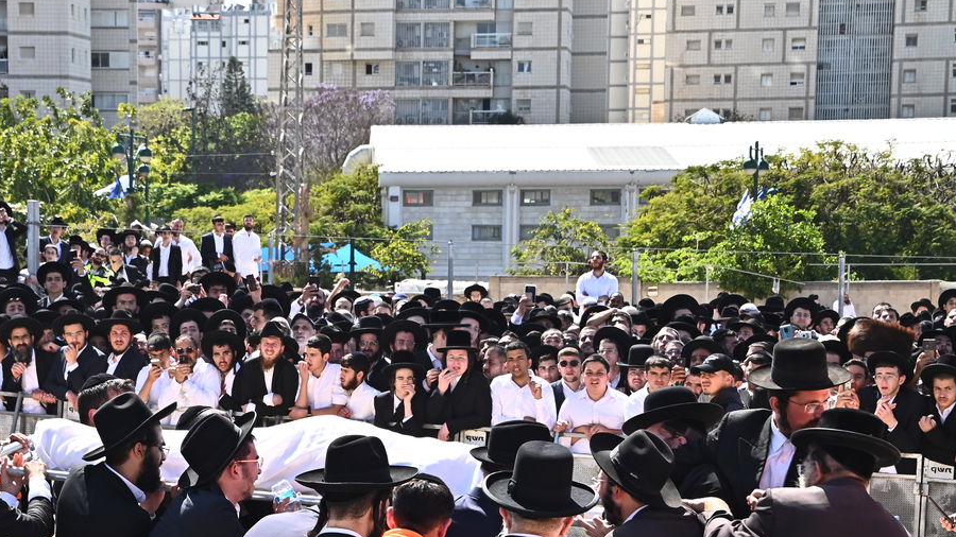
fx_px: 3219
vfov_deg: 9.5
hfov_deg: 16.8
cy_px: 415
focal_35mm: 127
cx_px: 273
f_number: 14
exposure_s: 1/125
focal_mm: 78
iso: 320
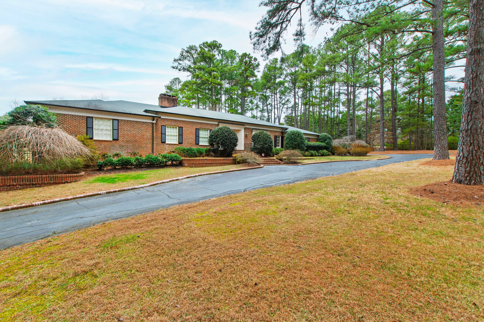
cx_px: 242
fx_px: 202
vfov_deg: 77.3
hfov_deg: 100.4
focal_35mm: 15
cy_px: 161
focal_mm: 10
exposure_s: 1/50
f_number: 8
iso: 200
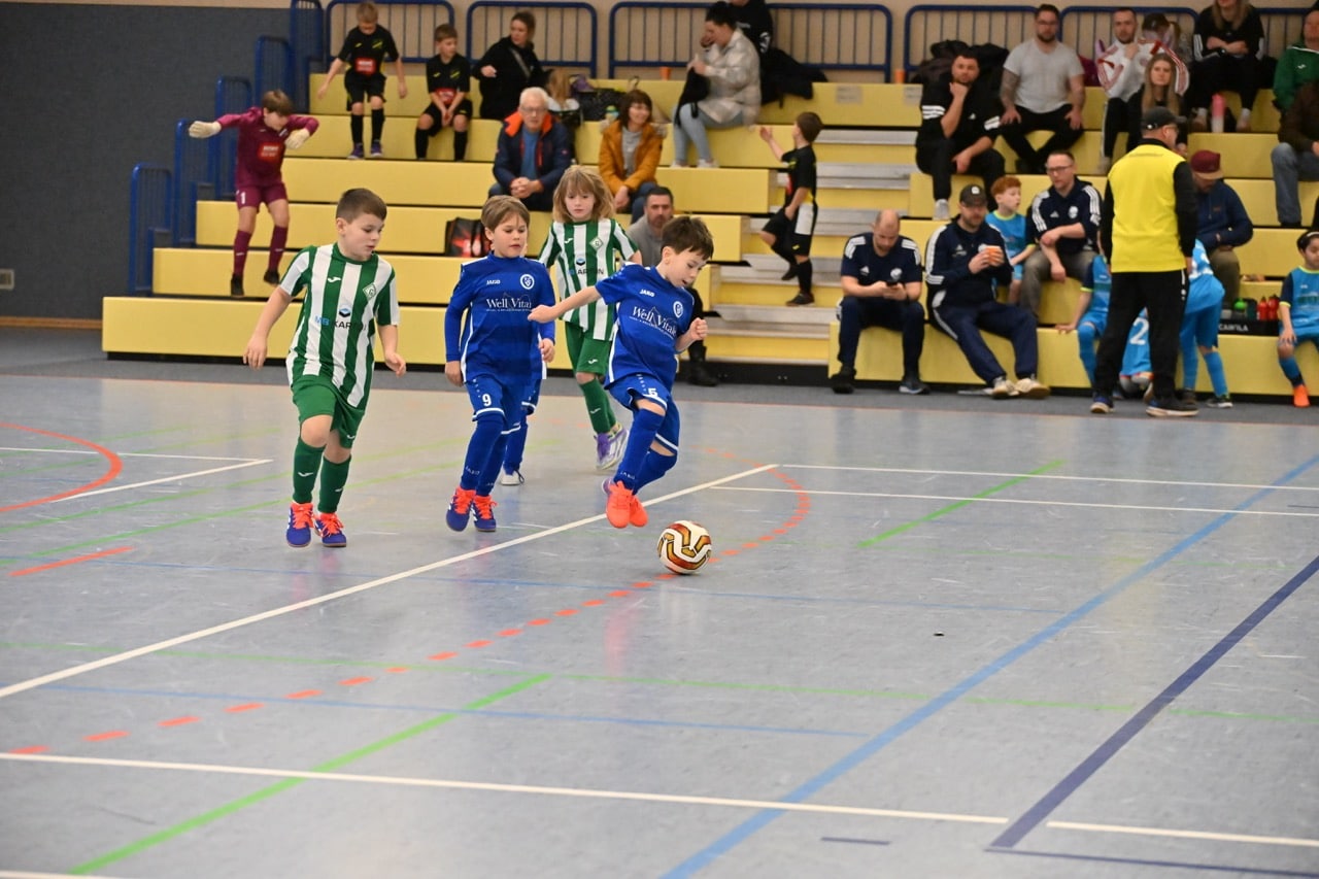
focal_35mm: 105
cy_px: 440
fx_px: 3846
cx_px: 660
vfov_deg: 13.0
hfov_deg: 19.5
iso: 8000
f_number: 3.5
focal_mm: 105
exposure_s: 1/1000
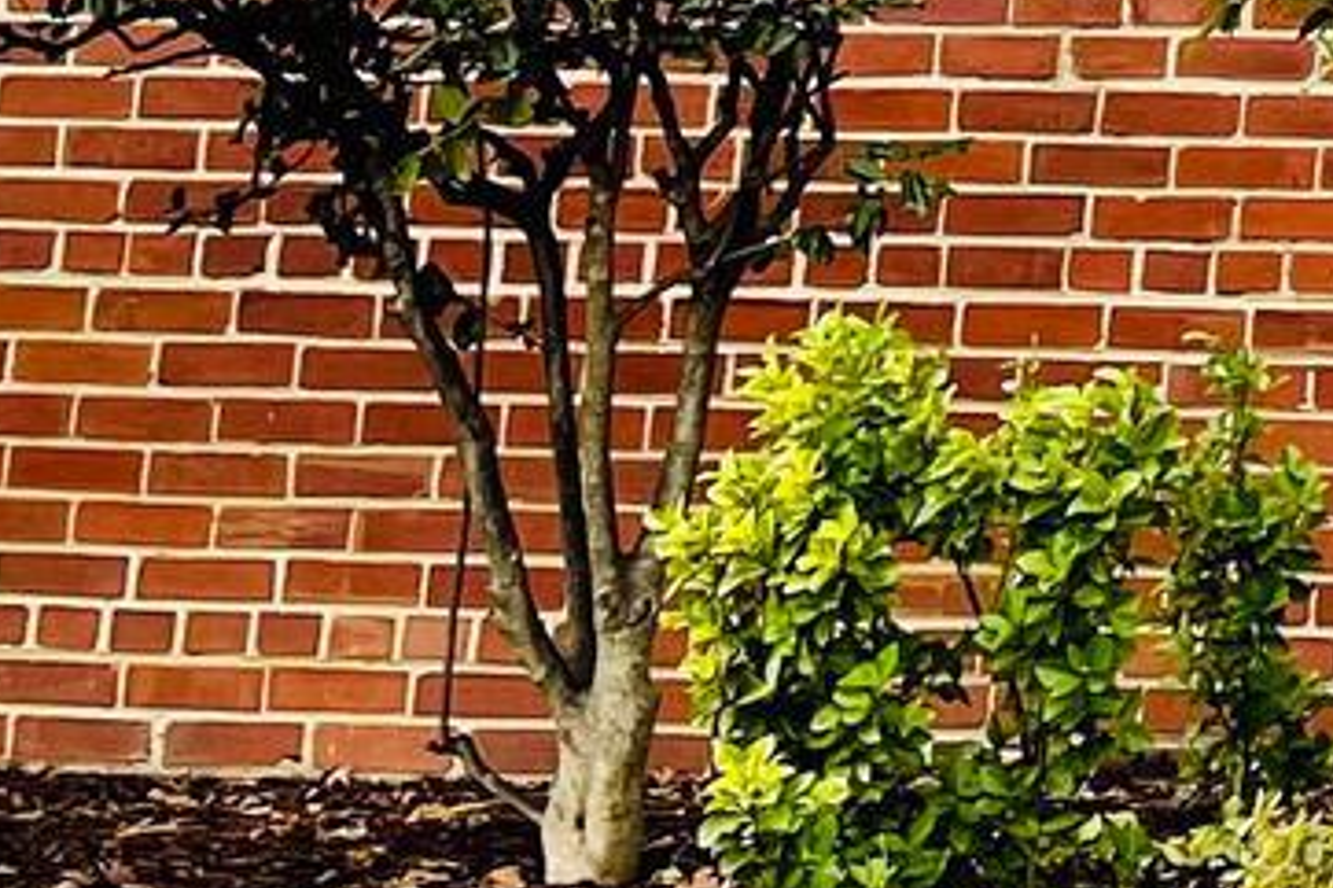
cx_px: 2946
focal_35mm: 153
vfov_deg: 8.1
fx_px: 5662
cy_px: -1356
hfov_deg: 11.6
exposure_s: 1/341
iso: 32
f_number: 1.6
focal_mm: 5.1
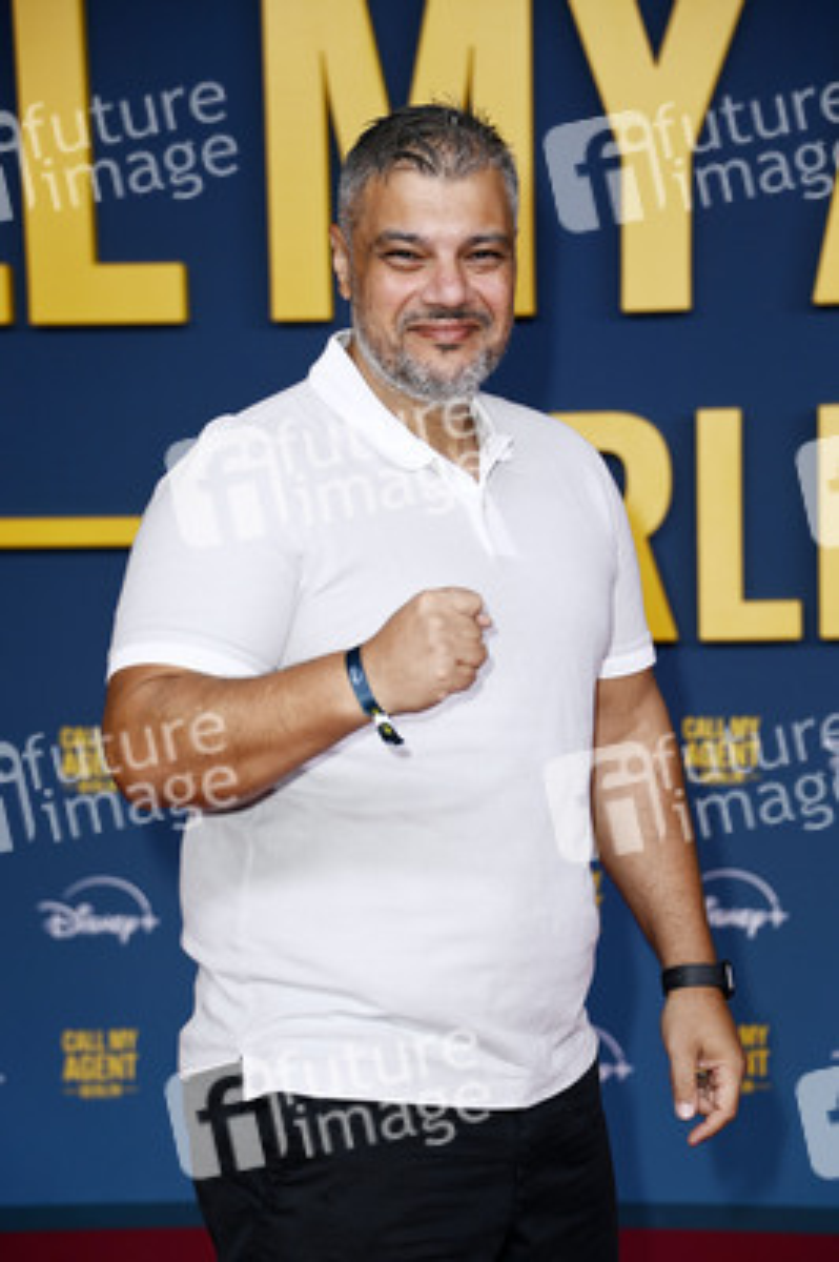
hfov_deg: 13.7
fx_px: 3502
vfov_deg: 20.4
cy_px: 631
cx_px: 420
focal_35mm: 100
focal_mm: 100
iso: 800
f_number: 5.6
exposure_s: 1/250
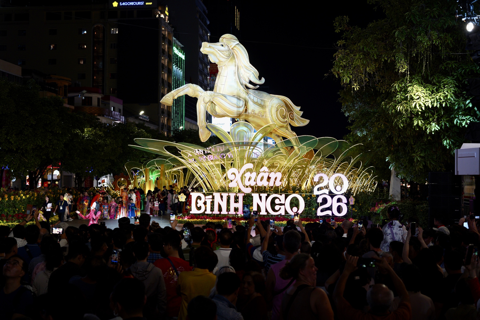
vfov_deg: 27.0
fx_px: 667
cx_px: 240
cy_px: 160
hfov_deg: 39.6
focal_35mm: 50
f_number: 4
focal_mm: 50
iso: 800
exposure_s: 1/200
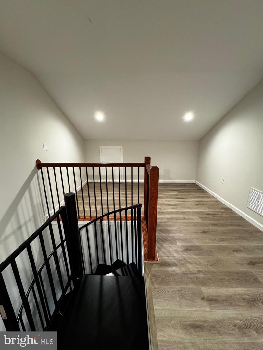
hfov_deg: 85.7
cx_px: 132
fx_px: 142
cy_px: 175
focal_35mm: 14
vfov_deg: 102.1
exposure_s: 1/60
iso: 400
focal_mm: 2.22
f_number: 2.2
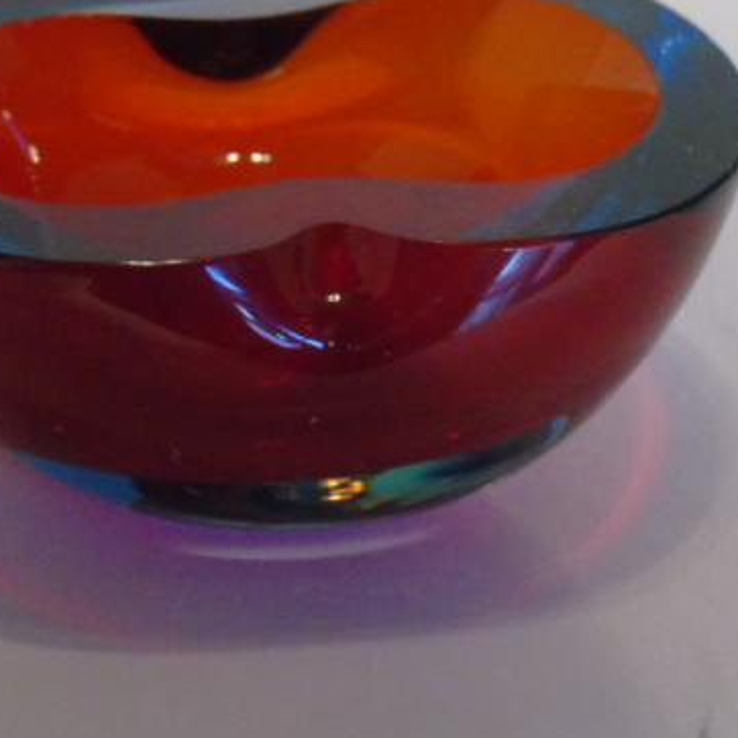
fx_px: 2677
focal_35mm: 111
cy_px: 322
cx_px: 361
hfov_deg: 15.7
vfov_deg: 15.7
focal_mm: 13
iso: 800
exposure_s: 1/40
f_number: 4.7
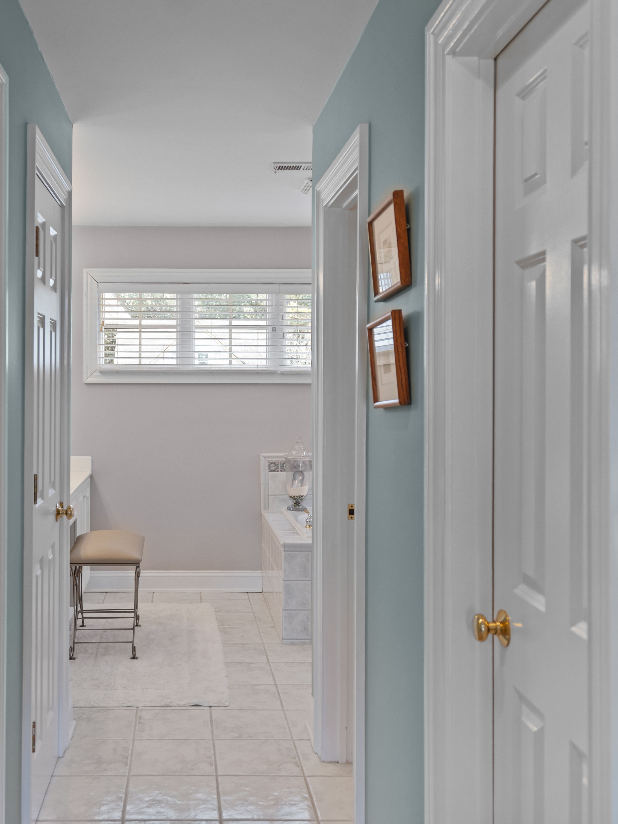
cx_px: 187
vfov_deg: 52.6
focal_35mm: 35
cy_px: 398
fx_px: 833
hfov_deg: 40.0
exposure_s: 1/20
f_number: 4
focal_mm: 23
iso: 500
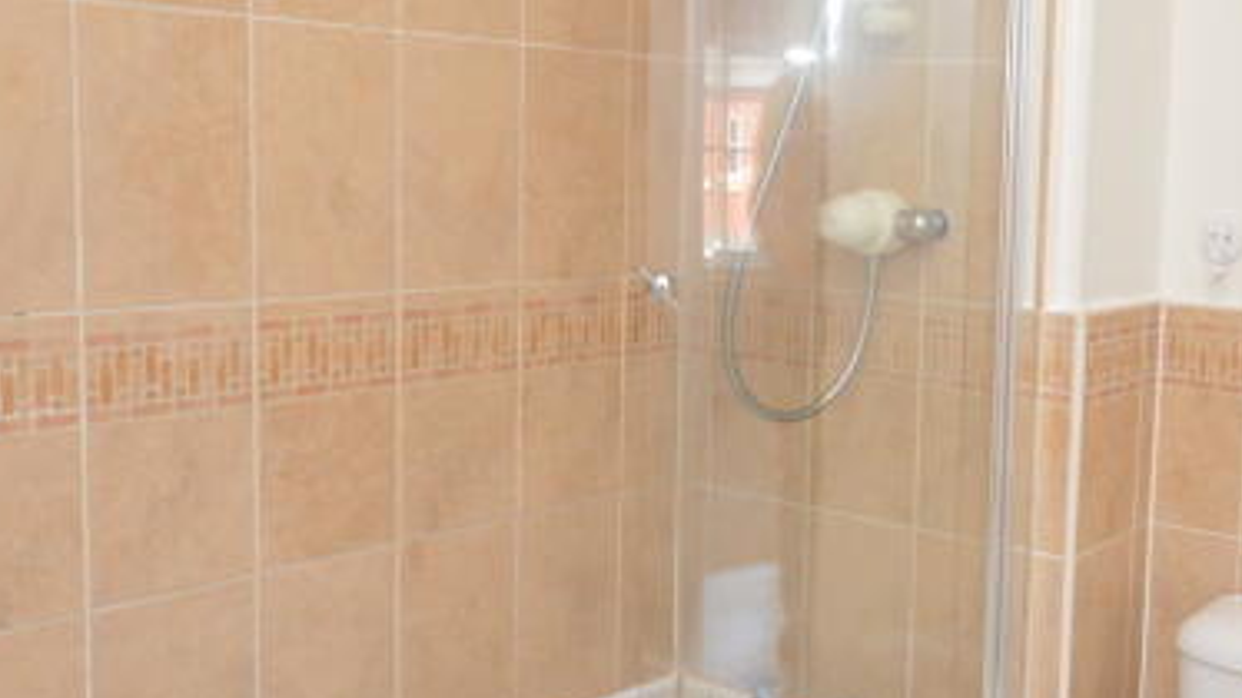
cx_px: 970
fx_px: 1416
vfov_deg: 27.7
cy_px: 304
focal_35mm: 43
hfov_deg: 45.3
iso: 800
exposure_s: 1/60
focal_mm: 10
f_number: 7.1
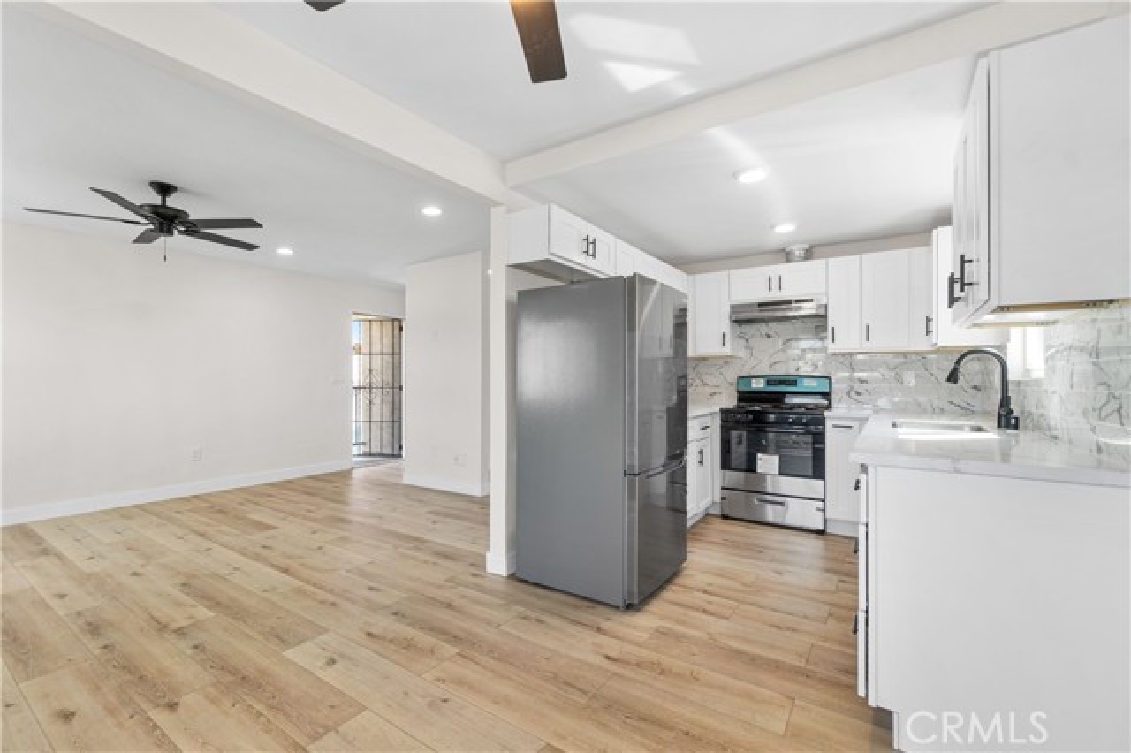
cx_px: 566
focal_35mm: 15
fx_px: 471
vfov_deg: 77.3
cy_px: 376
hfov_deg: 100.4
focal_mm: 10
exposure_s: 1/10
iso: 100
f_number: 7.1
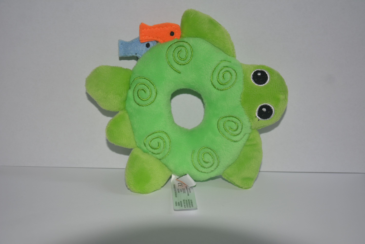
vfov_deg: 25.8
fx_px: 533
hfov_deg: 37.8
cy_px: 122
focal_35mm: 52
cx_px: 182
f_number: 4.5
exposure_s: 1/60
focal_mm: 35
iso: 220
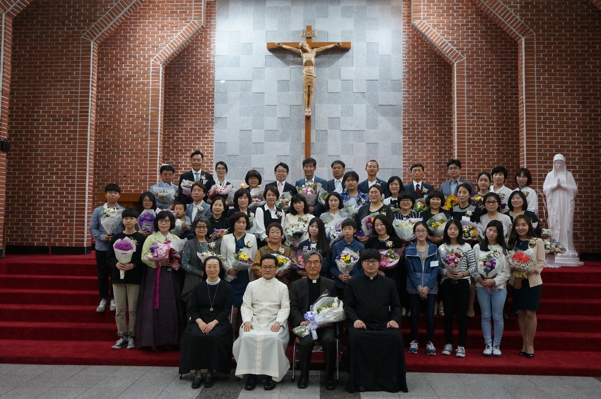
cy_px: 200
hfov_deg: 62.0
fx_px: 500
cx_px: 300
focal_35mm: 30
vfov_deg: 43.5
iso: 3200
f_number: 4
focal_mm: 20
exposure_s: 1/125
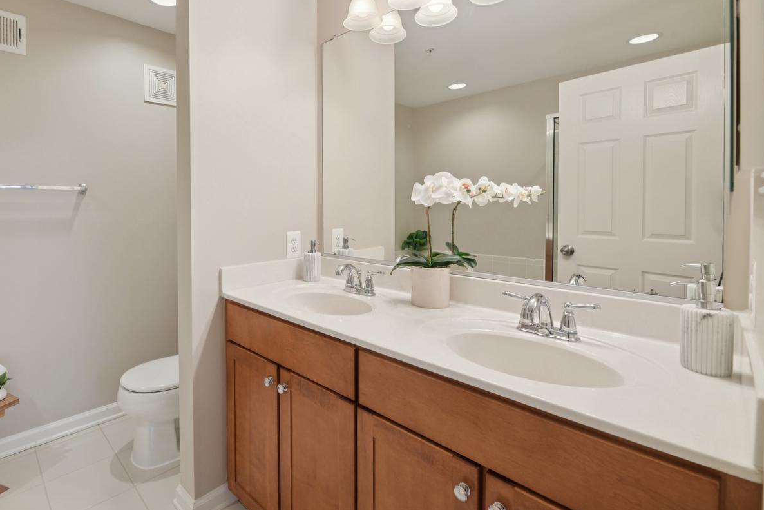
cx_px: 309
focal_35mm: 17
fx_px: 361
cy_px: 214
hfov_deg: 92.2
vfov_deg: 70.0
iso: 100
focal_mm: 14
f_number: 8
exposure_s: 1/25
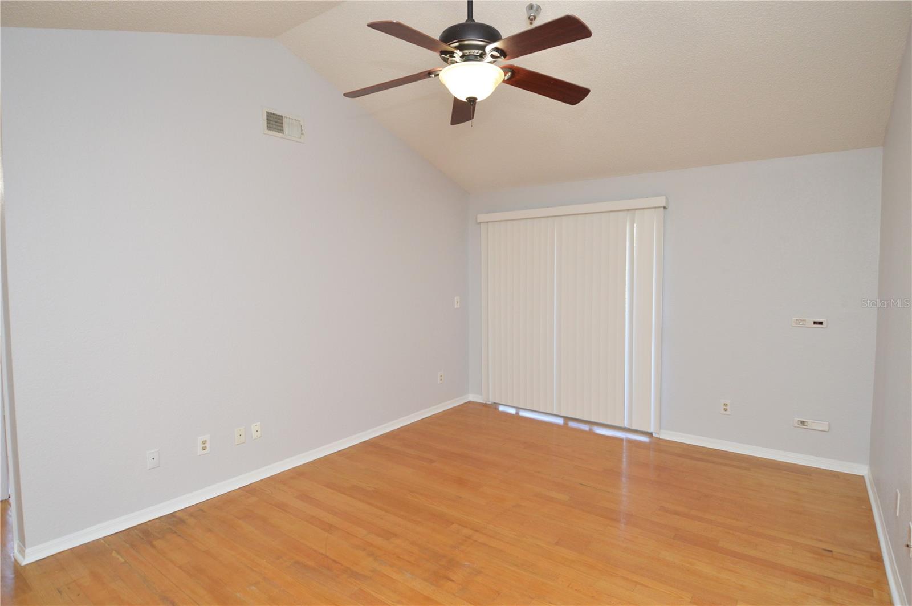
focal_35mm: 18
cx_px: 456
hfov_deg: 90.1
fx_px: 455
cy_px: 303
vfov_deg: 67.3
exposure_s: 1/60
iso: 640
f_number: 4
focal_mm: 12
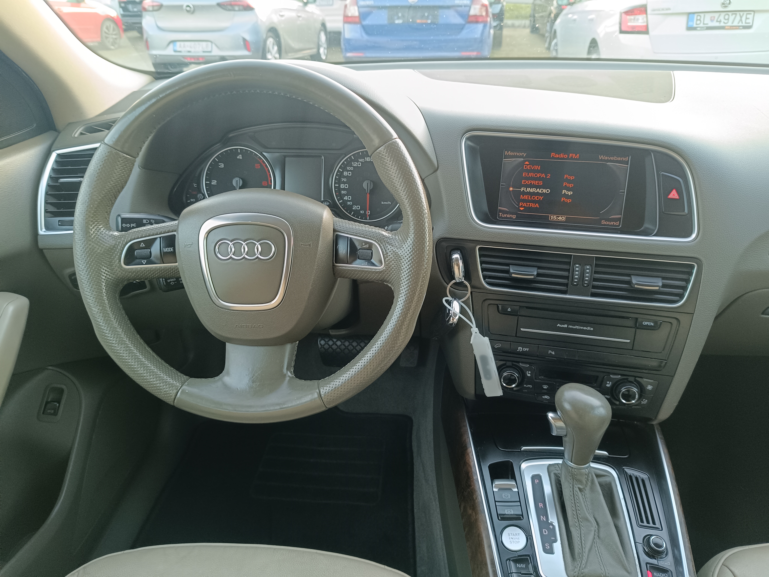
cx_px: 384
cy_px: 288
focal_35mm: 24
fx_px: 533
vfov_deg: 56.8
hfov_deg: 71.6
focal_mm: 5.59
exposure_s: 1/50.1
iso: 385
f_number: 1.88
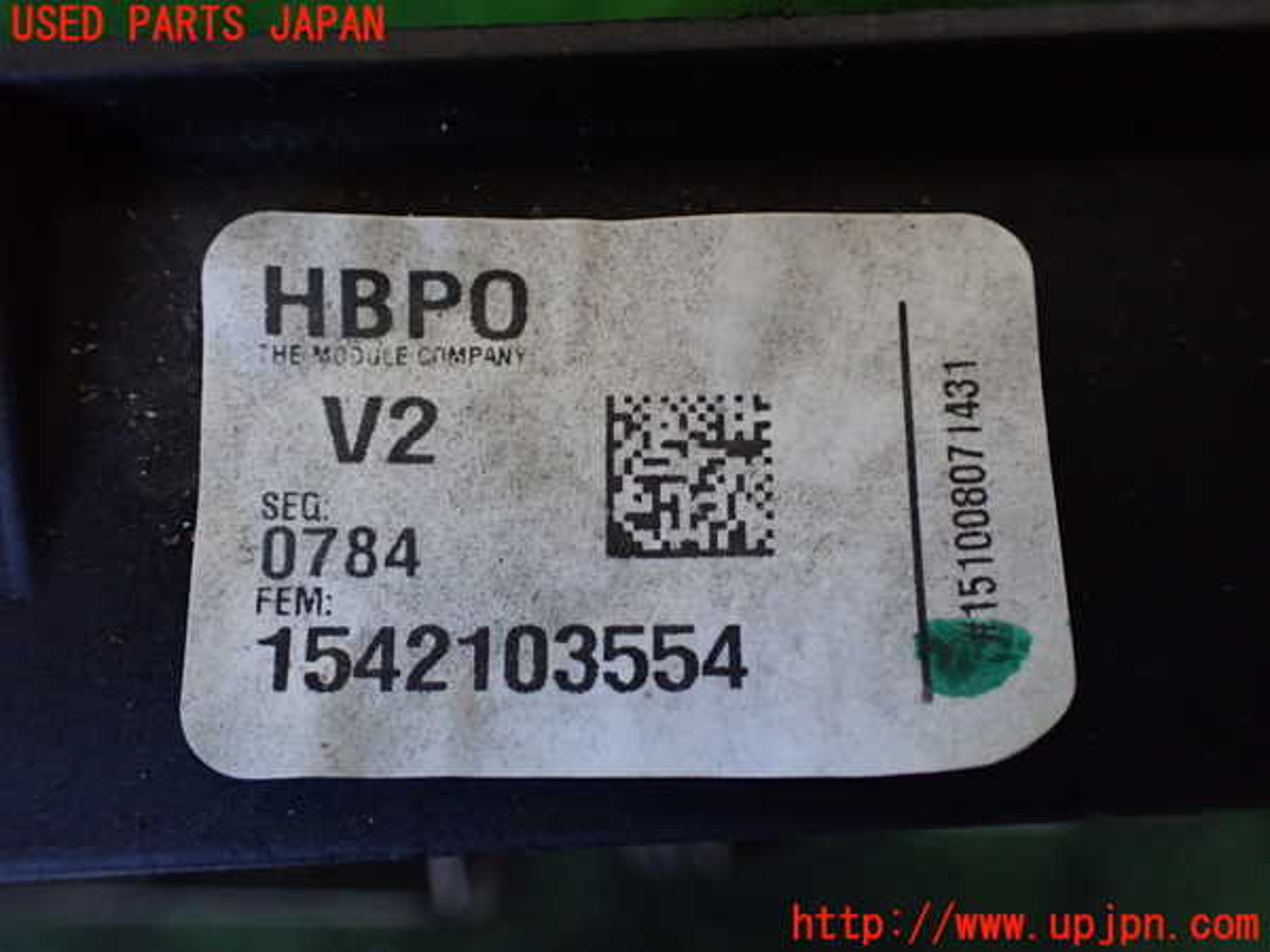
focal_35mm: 30
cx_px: 635
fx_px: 1101
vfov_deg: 46.8
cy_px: 476
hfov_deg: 60.0
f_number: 2.3
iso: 800
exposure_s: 1/125
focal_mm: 5.4
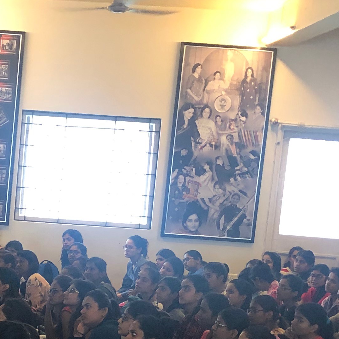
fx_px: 1030
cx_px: -37
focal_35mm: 93
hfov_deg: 18.0
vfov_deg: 18.3
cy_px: 315
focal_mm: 4
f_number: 1.8
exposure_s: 1/17
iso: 80
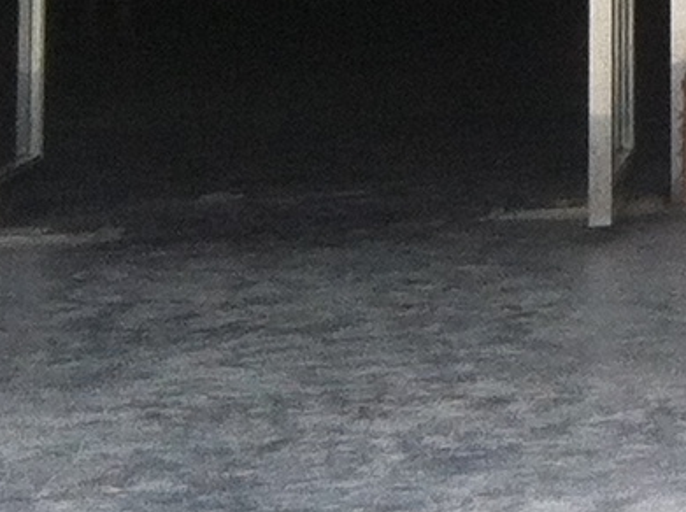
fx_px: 4591
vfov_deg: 6.1
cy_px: -731
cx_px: 1953
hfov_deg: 7.6
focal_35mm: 232
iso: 100
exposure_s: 1/120
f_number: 2.8
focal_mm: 3.85
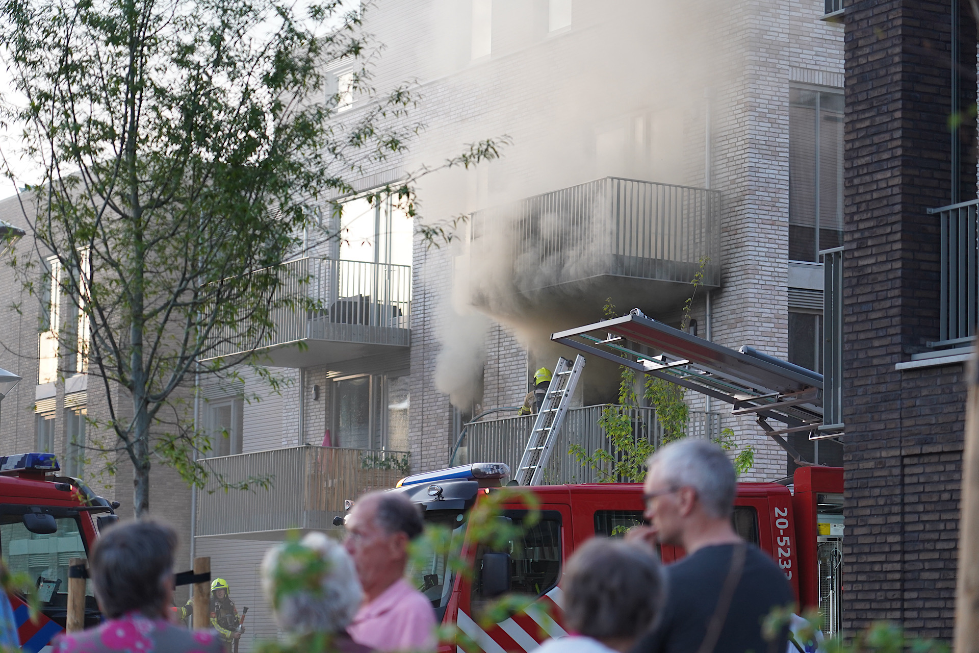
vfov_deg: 13.2
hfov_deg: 19.6
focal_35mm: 104
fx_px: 2828
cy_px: 326
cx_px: 490
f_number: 4
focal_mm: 104
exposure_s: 1/160
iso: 1000
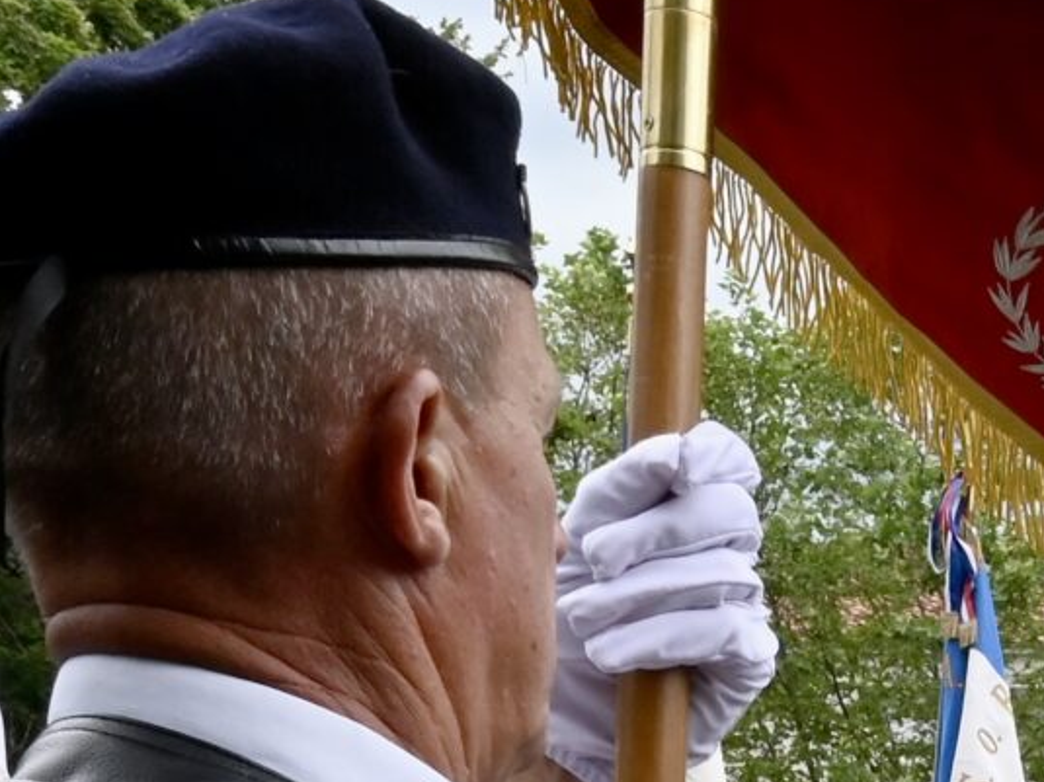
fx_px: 3537
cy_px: 1350
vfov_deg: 11.8
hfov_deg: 14.1
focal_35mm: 117
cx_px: 2090
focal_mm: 25.5
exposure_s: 1/125
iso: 800
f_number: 16
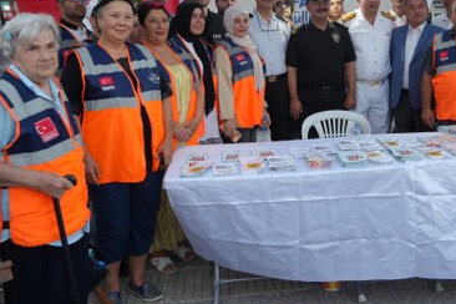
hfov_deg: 45.6
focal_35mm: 42
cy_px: 108
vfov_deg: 31.7
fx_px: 532
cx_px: 309
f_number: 4
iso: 640
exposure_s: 1/160
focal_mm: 24
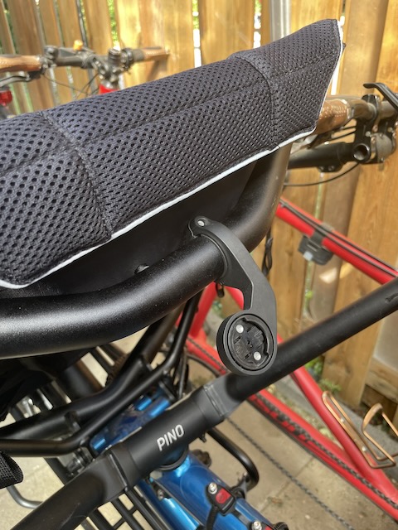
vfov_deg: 67.3
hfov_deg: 53.1
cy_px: 265
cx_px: 199
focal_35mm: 26
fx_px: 399
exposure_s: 1/121
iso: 80
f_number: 1.6
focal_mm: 4.2
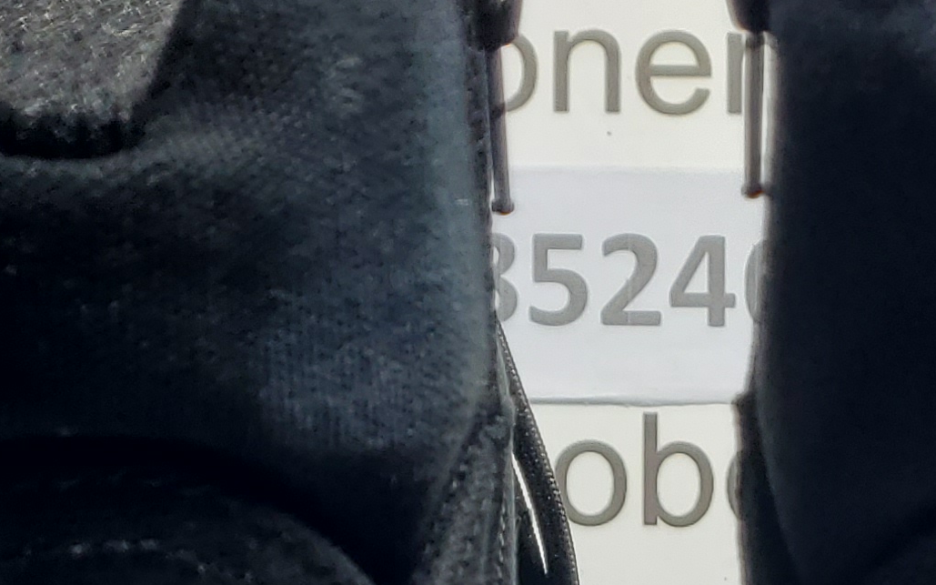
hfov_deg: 19.1
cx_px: 759
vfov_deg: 11.2
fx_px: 2755
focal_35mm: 108
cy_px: 1084
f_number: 1.5
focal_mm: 4.3
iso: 50
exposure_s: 1/500
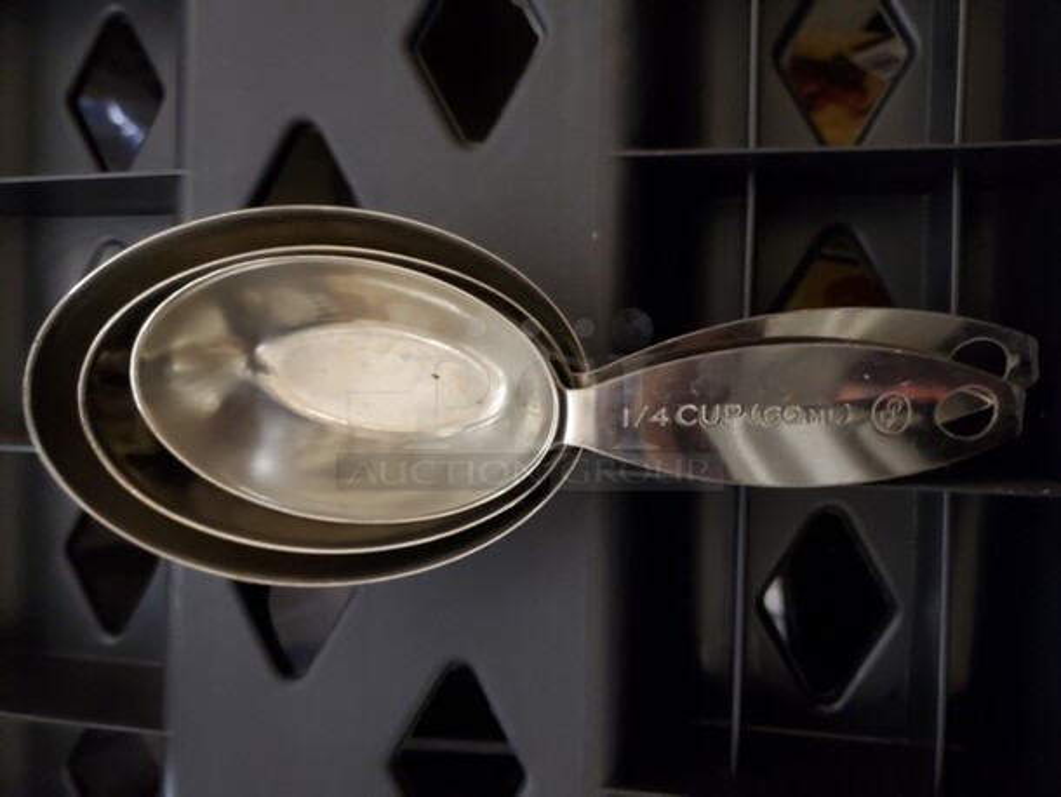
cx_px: 530
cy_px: 398
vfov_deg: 53.1
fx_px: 797
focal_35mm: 26
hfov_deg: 67.3
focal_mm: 4.3
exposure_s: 1/10
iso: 800
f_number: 1.5
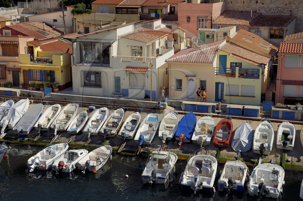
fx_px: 521
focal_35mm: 62
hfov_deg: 32.4
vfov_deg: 21.9
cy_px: 100
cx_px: 152
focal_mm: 62
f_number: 16
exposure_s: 1/320
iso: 200
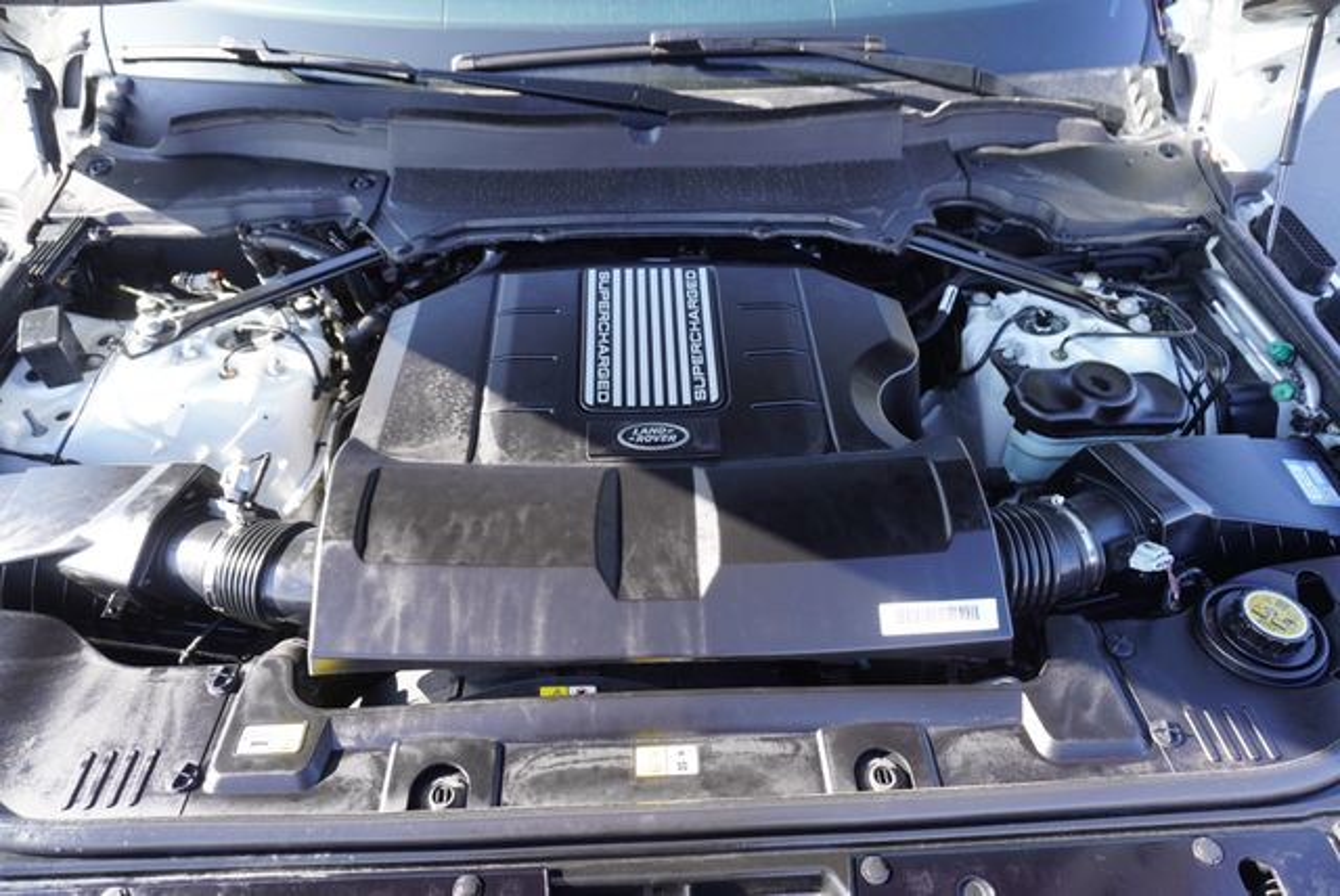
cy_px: 448
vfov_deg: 53.2
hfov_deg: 73.7
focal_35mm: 24
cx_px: 670
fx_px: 894
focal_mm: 16
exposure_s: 1/60
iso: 100
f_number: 4
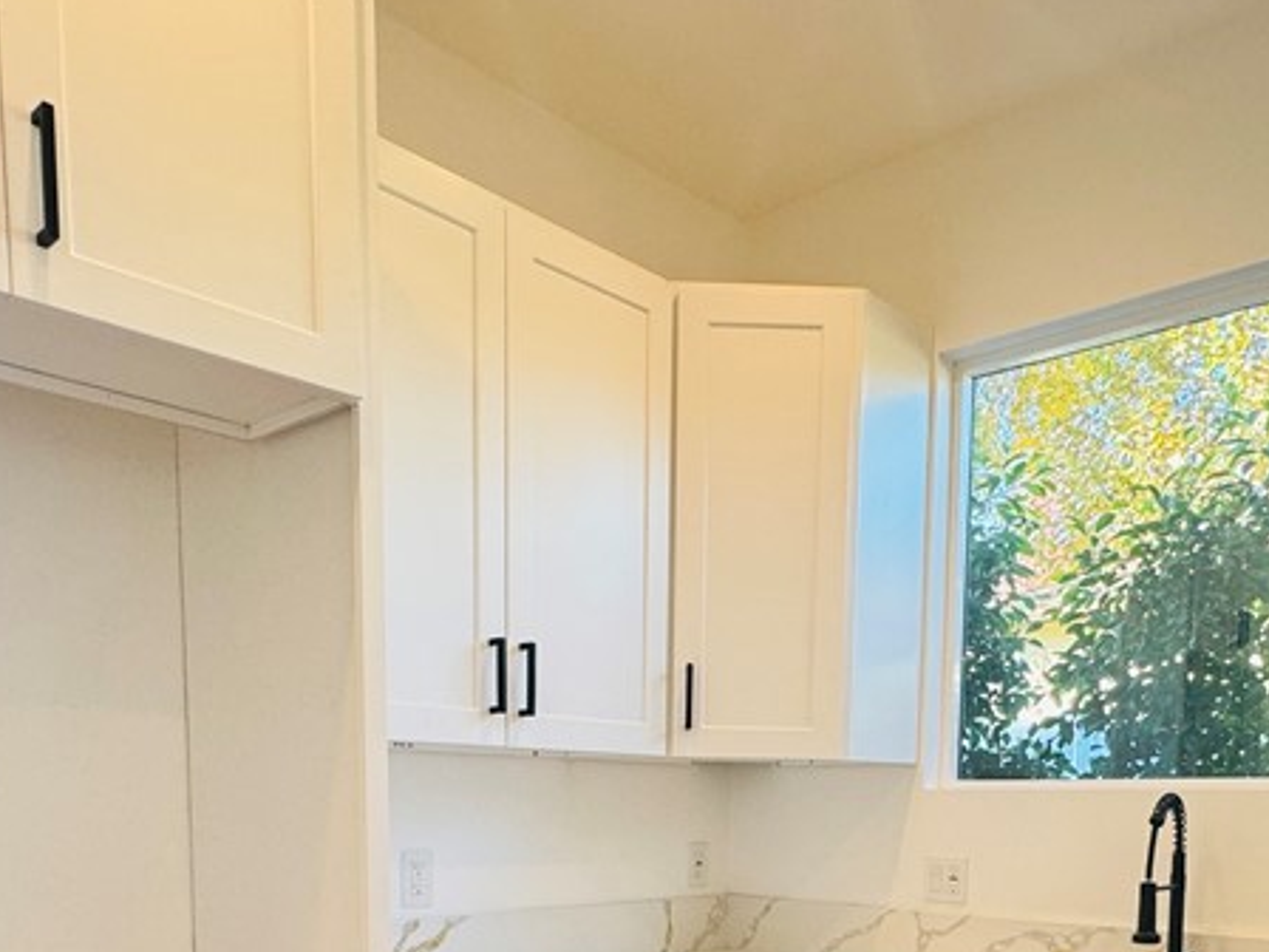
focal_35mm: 32
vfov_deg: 39.3
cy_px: 938
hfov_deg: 56.7
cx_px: 688
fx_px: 1173
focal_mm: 2.22
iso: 125
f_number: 2.2
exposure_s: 1/120
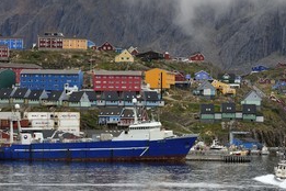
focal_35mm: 209
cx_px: 188
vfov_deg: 6.6
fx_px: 1660
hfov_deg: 9.8
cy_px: 64
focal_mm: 130
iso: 200
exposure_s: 1/250
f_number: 9
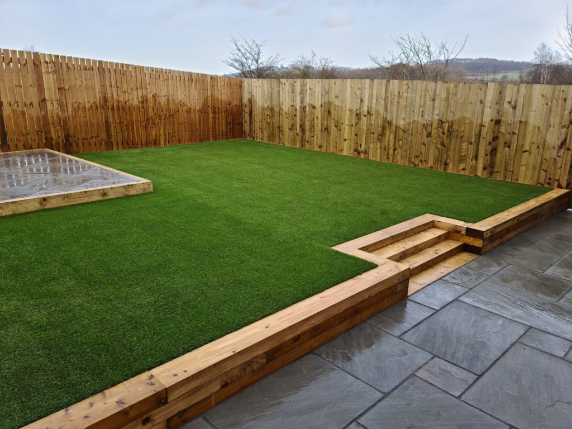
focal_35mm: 27
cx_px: 286
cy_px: 214
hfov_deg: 65.3
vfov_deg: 51.4
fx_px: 446
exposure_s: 1/101
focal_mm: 5.9
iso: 25
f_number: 2
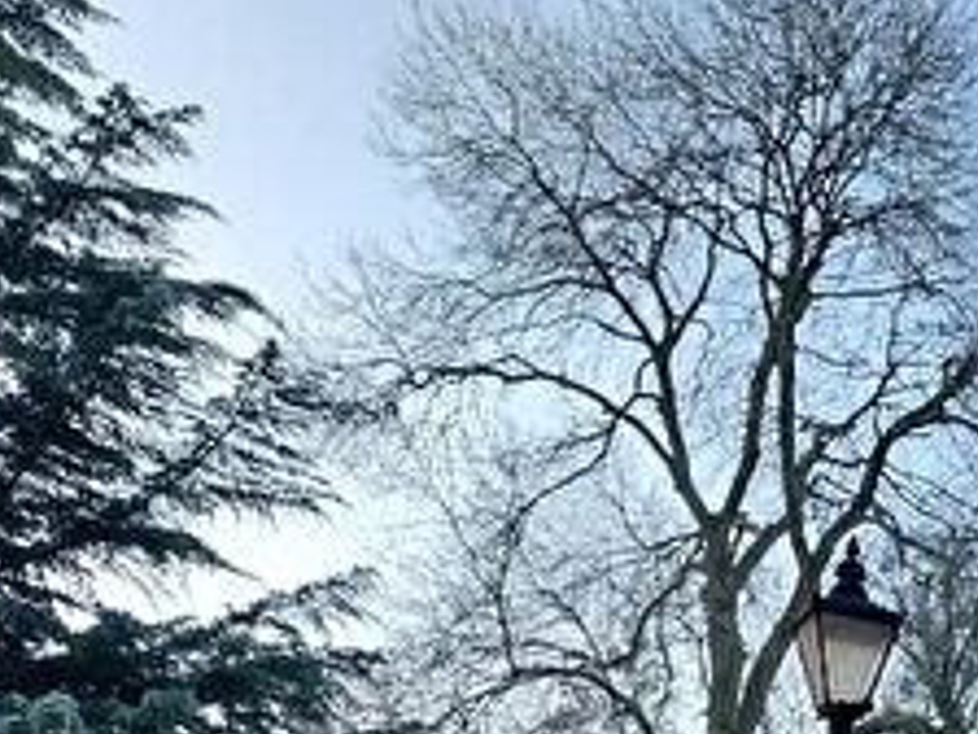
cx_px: 1397
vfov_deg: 17.6
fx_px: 2204
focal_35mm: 78
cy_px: 990
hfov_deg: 21.6
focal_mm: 4.69
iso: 50
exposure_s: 1/239
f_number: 1.8
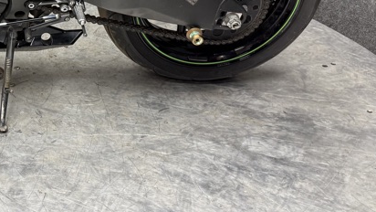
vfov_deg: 17.5
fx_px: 648
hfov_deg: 29.3
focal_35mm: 65
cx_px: -35
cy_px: -58
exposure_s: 1/120
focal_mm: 6.76
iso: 200
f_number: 1.78
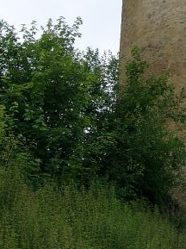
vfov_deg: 12.4
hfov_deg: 9.2
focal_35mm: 158
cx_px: 234
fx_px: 1134
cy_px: 3
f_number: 4
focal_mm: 11.76
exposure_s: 1/430
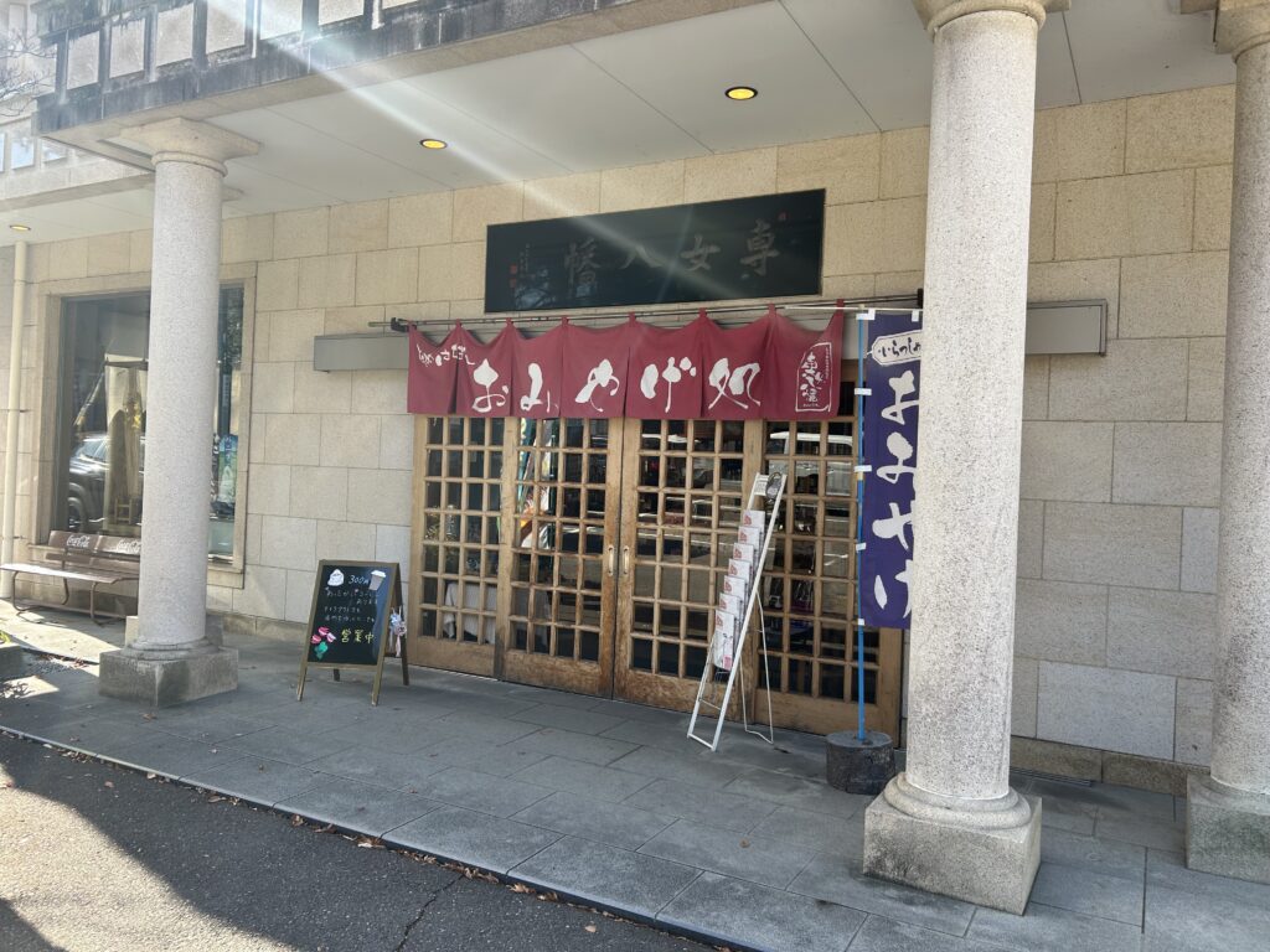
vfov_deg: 53.1
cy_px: 476
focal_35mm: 26
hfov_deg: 67.3
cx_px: 635
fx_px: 954
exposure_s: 1/526
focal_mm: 5.7
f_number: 1.5
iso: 50
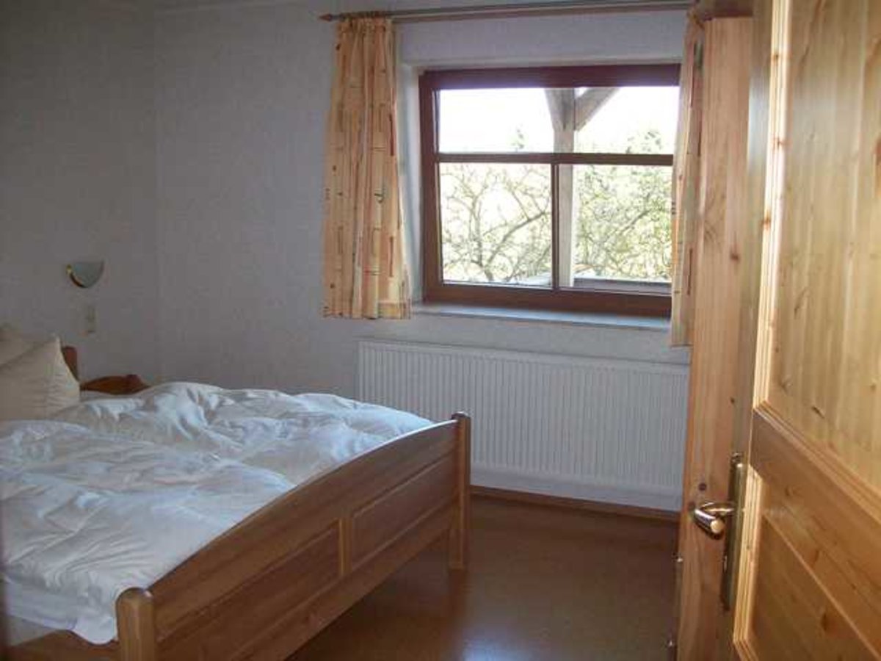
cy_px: 330
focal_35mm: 36
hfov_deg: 51.4
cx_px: 440
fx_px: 916
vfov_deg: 39.7
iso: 200
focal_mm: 6
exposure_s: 1/64
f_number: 2.7
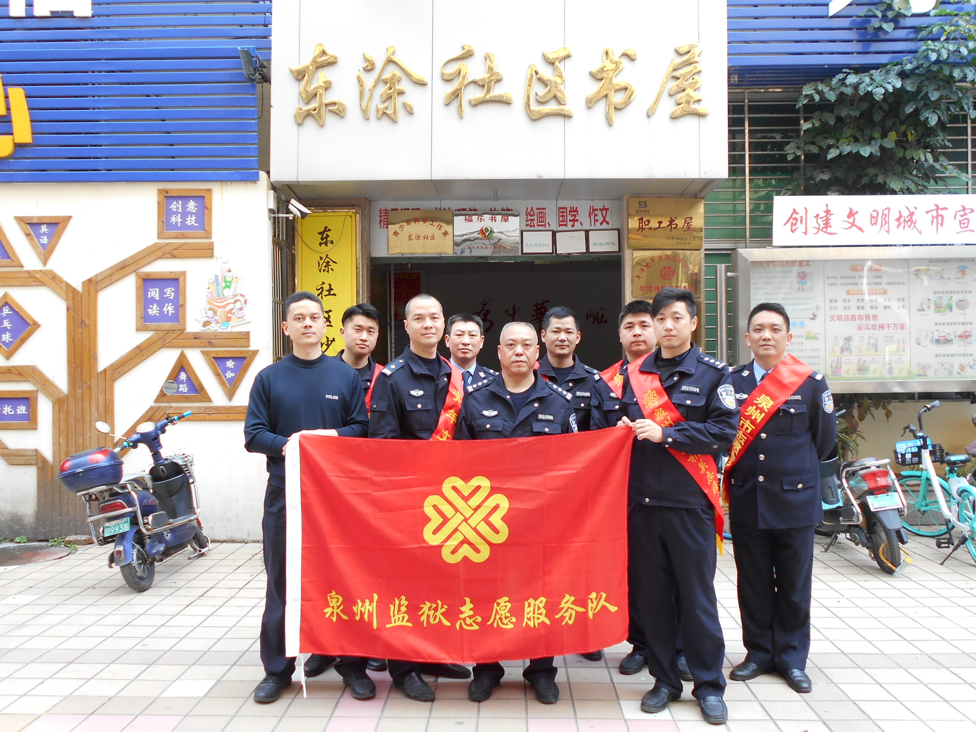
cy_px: 366
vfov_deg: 46.8
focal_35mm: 30
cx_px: 488
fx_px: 846
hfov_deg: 60.0
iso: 80
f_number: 3.4
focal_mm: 5.1
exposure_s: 1/60
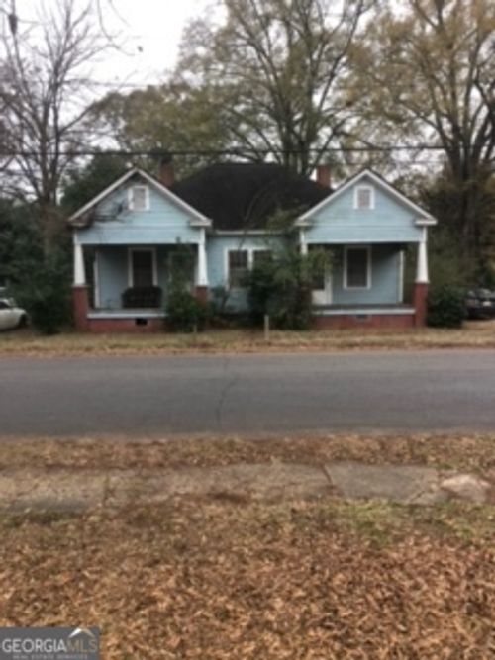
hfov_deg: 49.7
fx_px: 534
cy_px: 330
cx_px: 248
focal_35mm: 28
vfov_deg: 63.5
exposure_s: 1/30
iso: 25
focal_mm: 3.99
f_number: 1.8
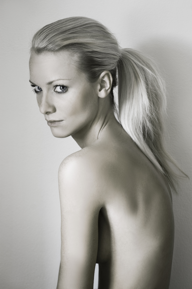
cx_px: 96
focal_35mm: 93
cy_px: 144
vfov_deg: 21.9
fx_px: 745
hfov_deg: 14.7
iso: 200
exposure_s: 1/20
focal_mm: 62
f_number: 5.6
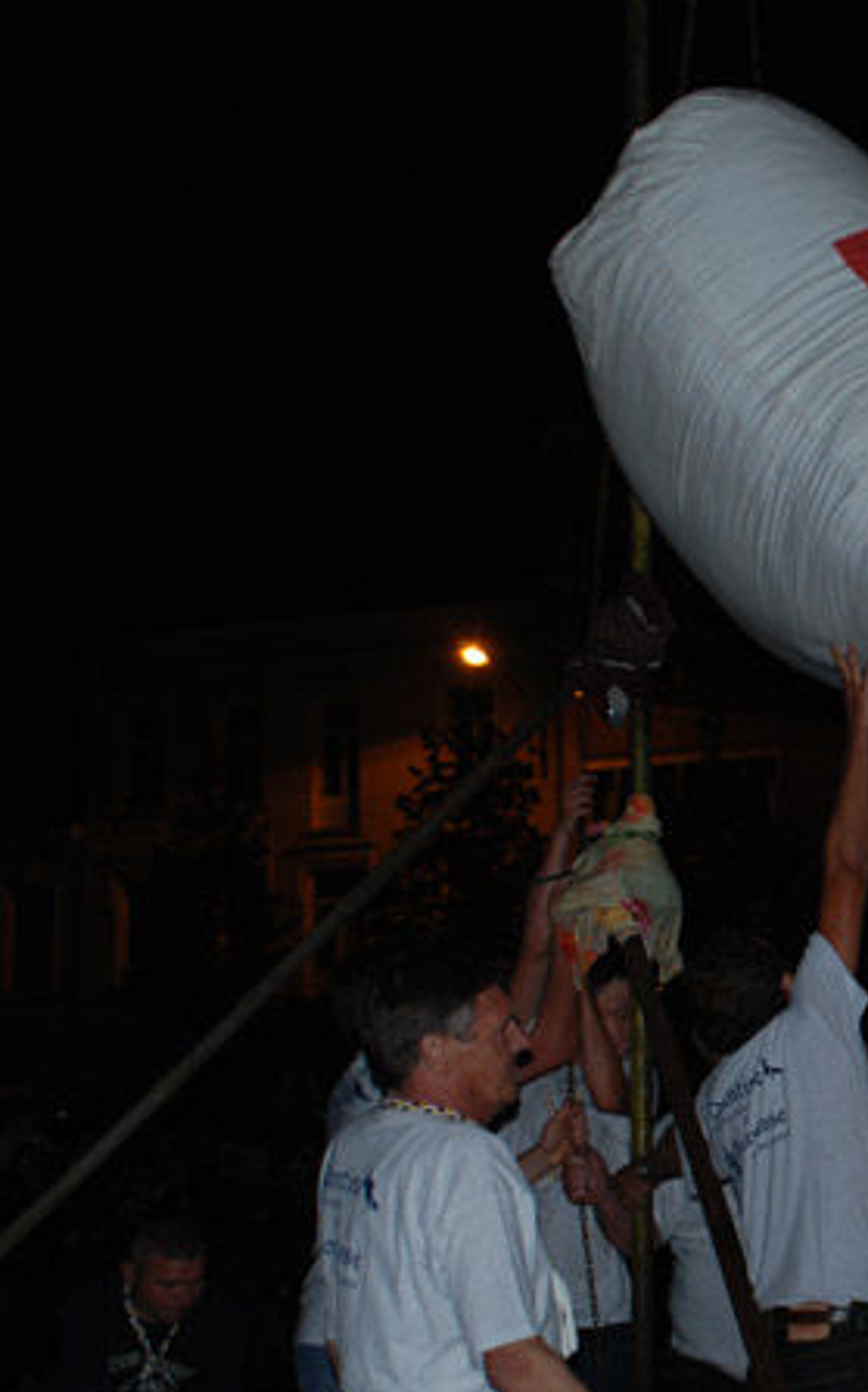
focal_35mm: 85
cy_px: 779
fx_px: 3217
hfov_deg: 14.7
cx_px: 1145
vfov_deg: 24.4
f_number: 4.2
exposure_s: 1/60
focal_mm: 31
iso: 200
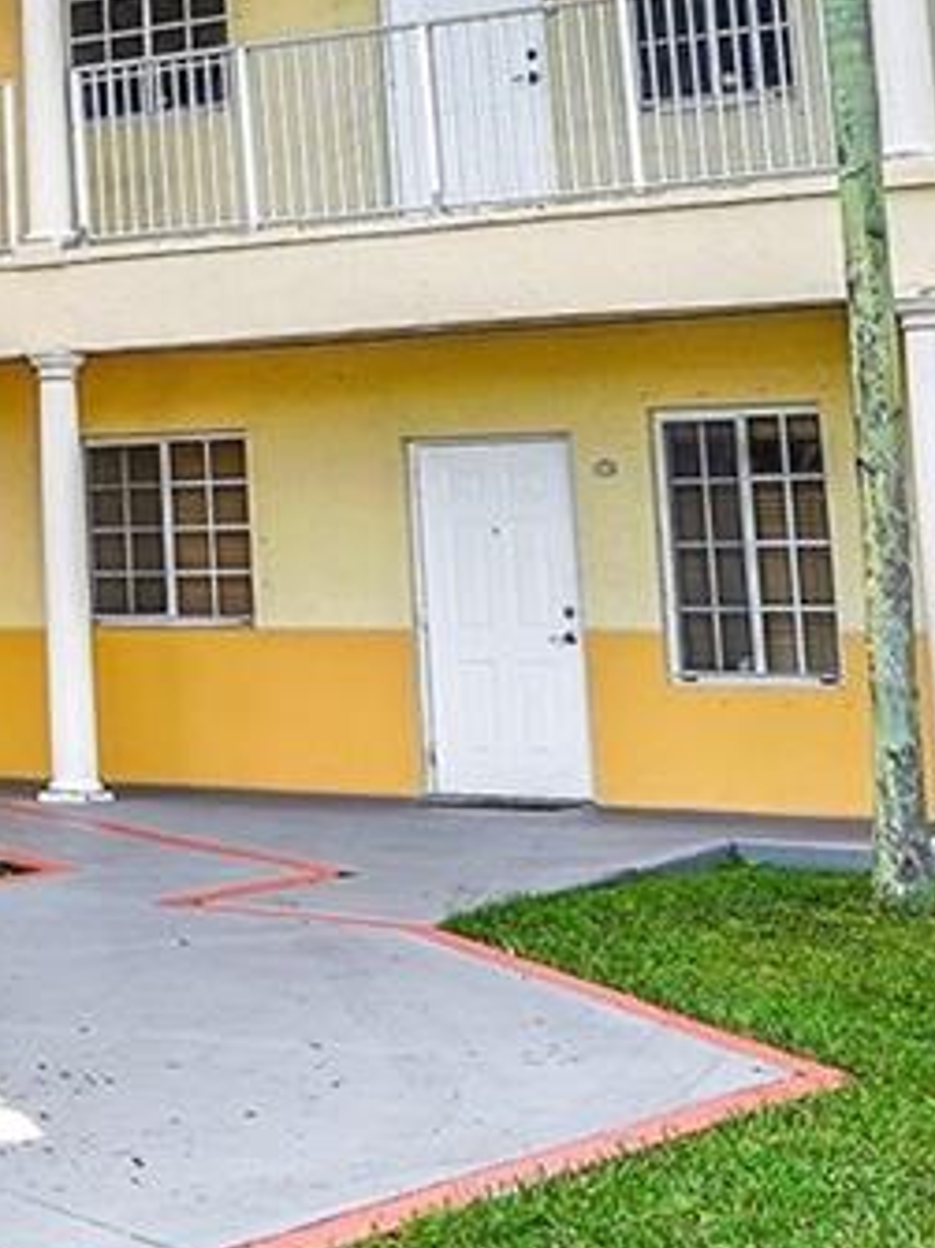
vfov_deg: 24.3
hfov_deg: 16.5
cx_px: -615
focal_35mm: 78
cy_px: 102
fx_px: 2811
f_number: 8
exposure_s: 1/200
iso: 400
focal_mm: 17
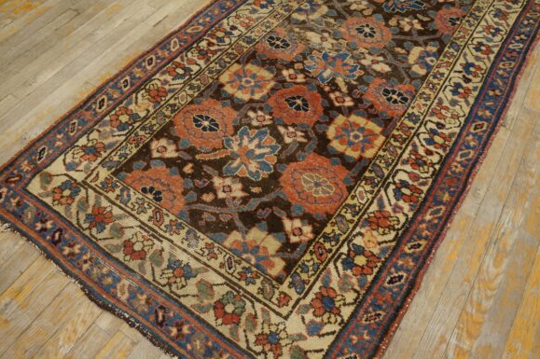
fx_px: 420
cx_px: 279
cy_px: 184
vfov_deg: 46.3
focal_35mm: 28
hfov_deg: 65.5
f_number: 4
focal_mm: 18
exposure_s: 1/60
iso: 800
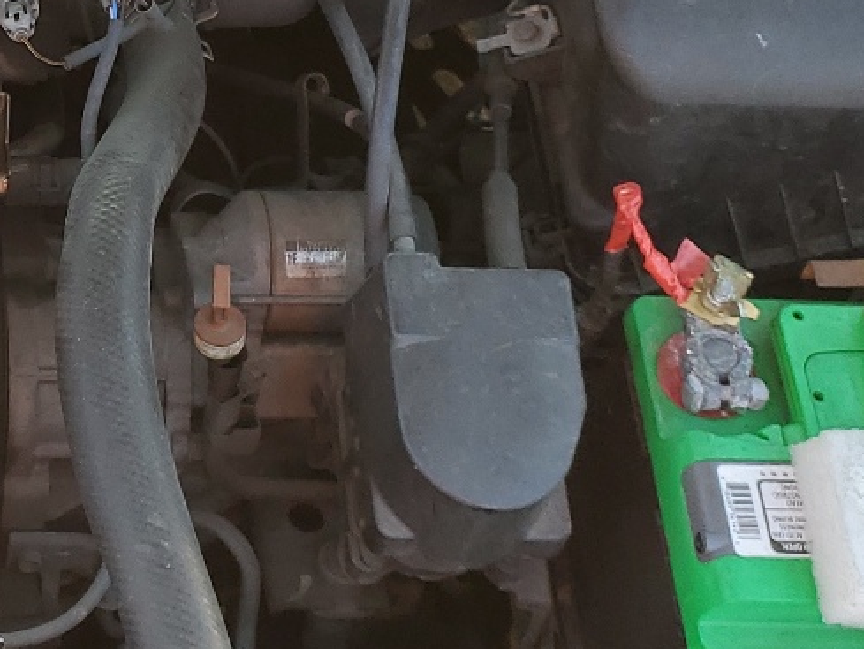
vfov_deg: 17.2
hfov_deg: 21.8
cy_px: 136
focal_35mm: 85
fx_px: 2122
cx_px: -92
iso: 50
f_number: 1.5
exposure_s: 1/227
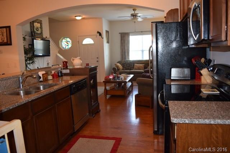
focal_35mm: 27
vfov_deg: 48.0
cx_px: 115
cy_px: 76
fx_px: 173
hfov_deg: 67.4
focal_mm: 18
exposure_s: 1/60
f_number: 4
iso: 800
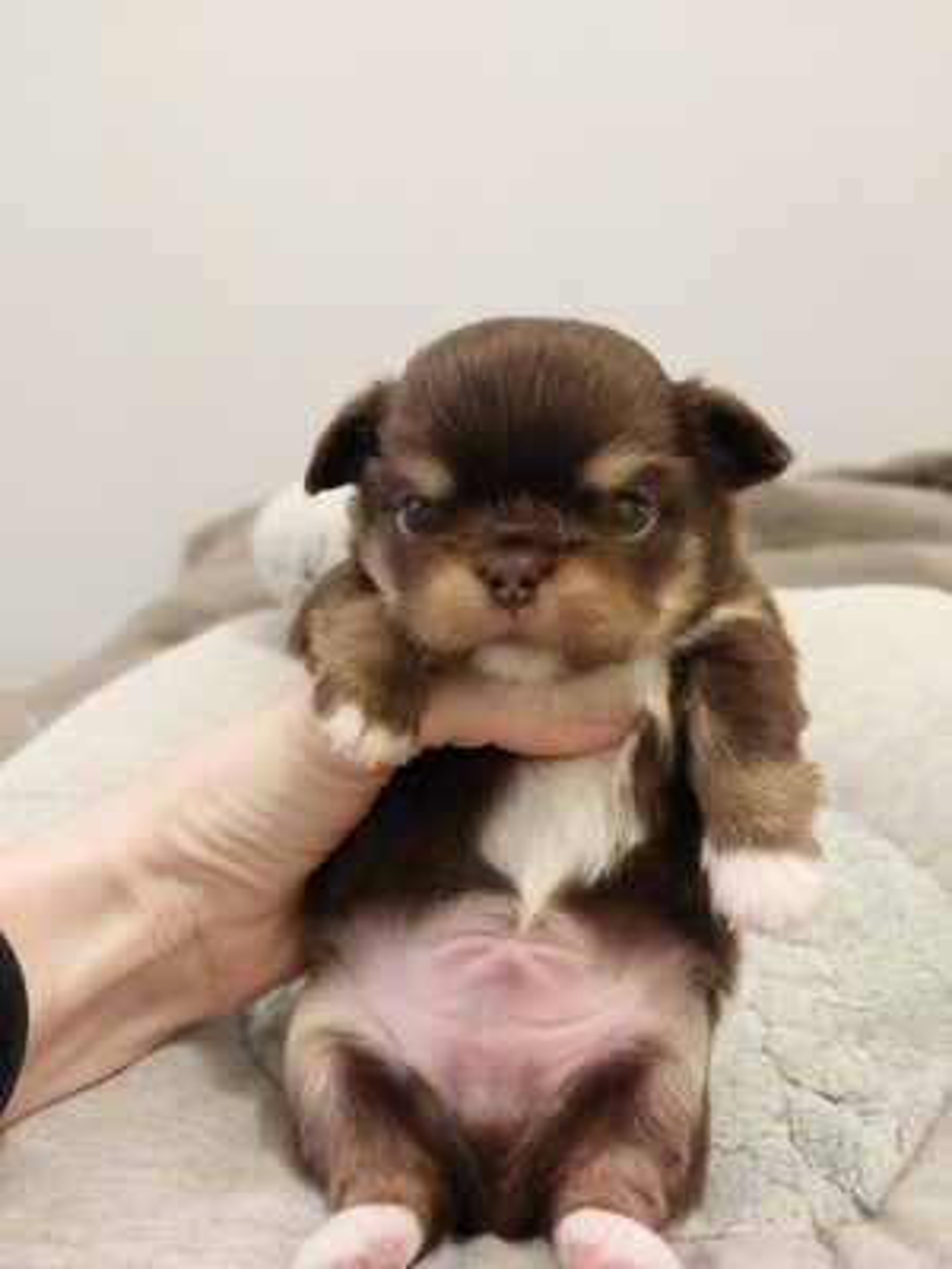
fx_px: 1100
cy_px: 634
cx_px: 476
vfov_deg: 60.0
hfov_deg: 46.8
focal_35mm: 30
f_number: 1.8
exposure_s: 1/17
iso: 1250
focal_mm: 4.6
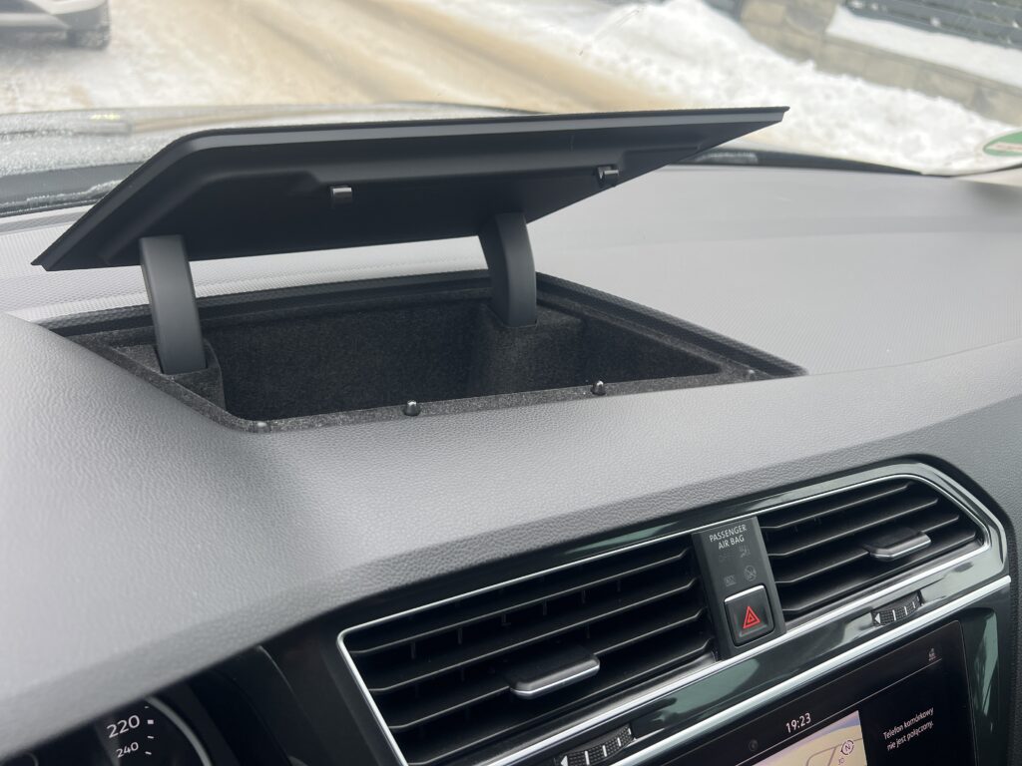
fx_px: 768
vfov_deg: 53.1
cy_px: 383
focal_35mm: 26
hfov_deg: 67.3
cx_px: 511
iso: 50
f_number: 1.5
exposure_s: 1/145
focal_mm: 5.7
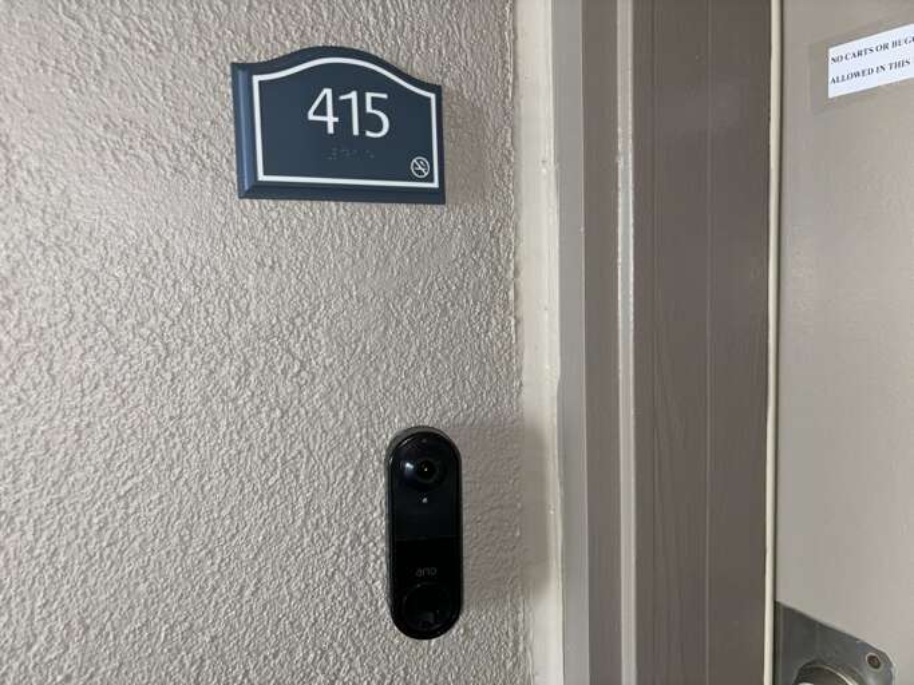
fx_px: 686
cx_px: 457
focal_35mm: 26
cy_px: 342
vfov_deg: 53.0
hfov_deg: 67.3
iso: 64
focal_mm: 5.96
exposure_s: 1/62
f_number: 1.6
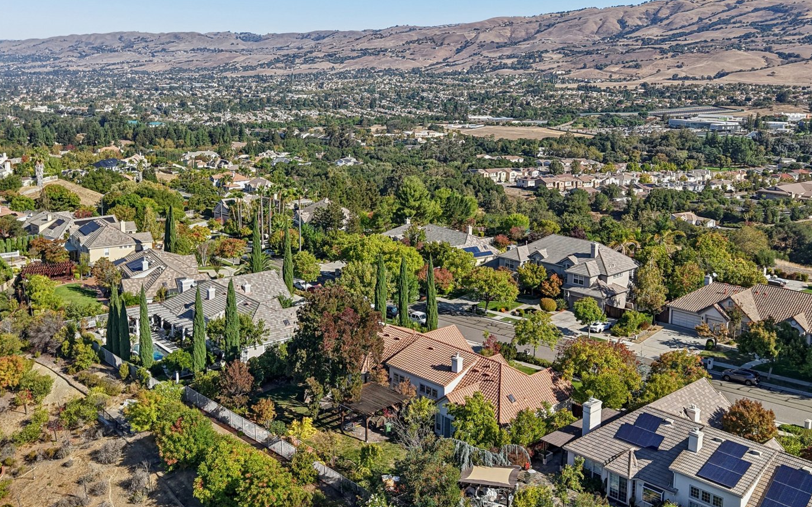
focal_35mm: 38
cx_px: 439
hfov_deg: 51.5
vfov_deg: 33.4
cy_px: 190
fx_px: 841
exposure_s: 1/2000
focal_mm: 8.7
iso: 100
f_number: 1.8
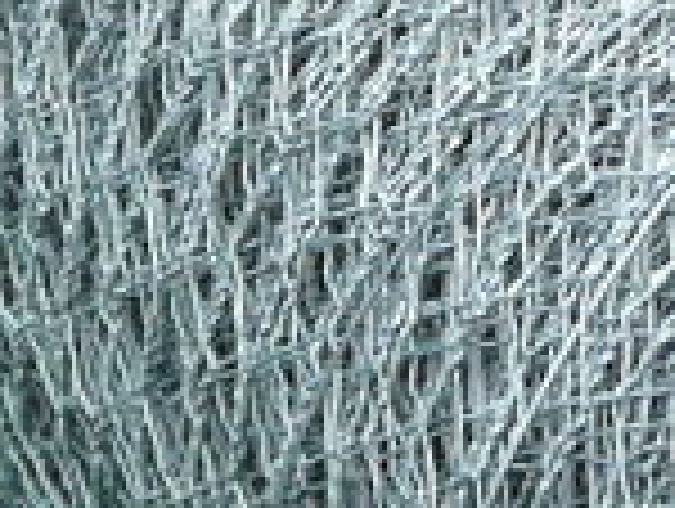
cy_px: 166
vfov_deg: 7.4
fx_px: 3906
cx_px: 612
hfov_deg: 9.8
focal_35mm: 200
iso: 100
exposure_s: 1/30
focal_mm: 4.9
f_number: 3.4
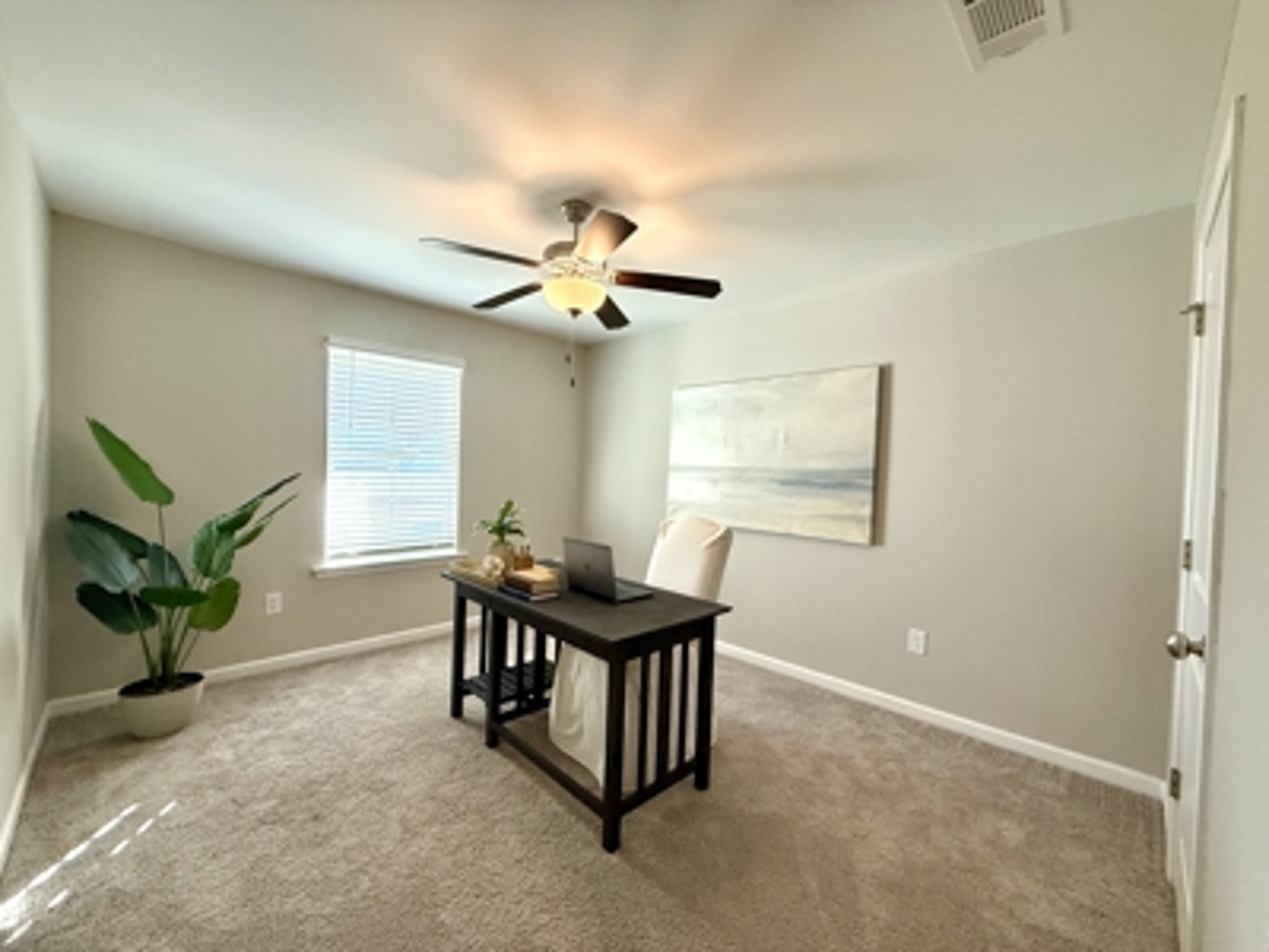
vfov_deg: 85.7
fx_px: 513
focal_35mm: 14
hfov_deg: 102.1
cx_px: 634
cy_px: 476
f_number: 2.2
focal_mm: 2.22
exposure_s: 1/99
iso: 125
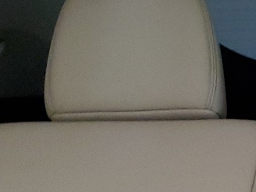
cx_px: 441
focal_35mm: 121
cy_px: 179
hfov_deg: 14.6
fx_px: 895
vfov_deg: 12.1
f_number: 1.5
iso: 363
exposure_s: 1/15
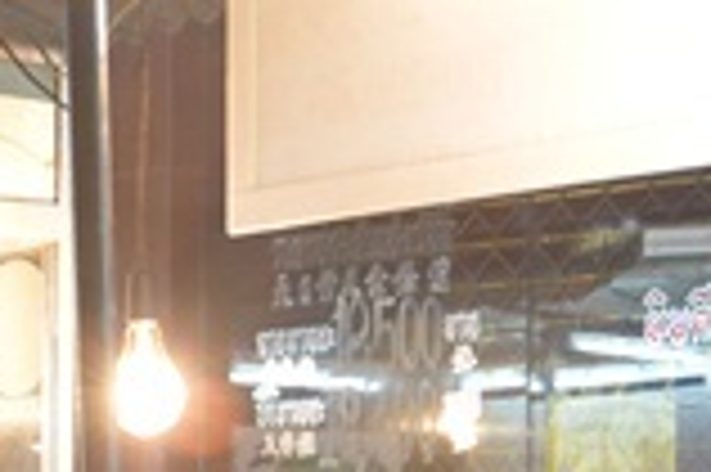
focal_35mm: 159
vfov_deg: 8.6
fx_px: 3137
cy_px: 339
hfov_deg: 12.6
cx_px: -189
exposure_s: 1/40
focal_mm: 28
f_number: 4.5
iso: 640
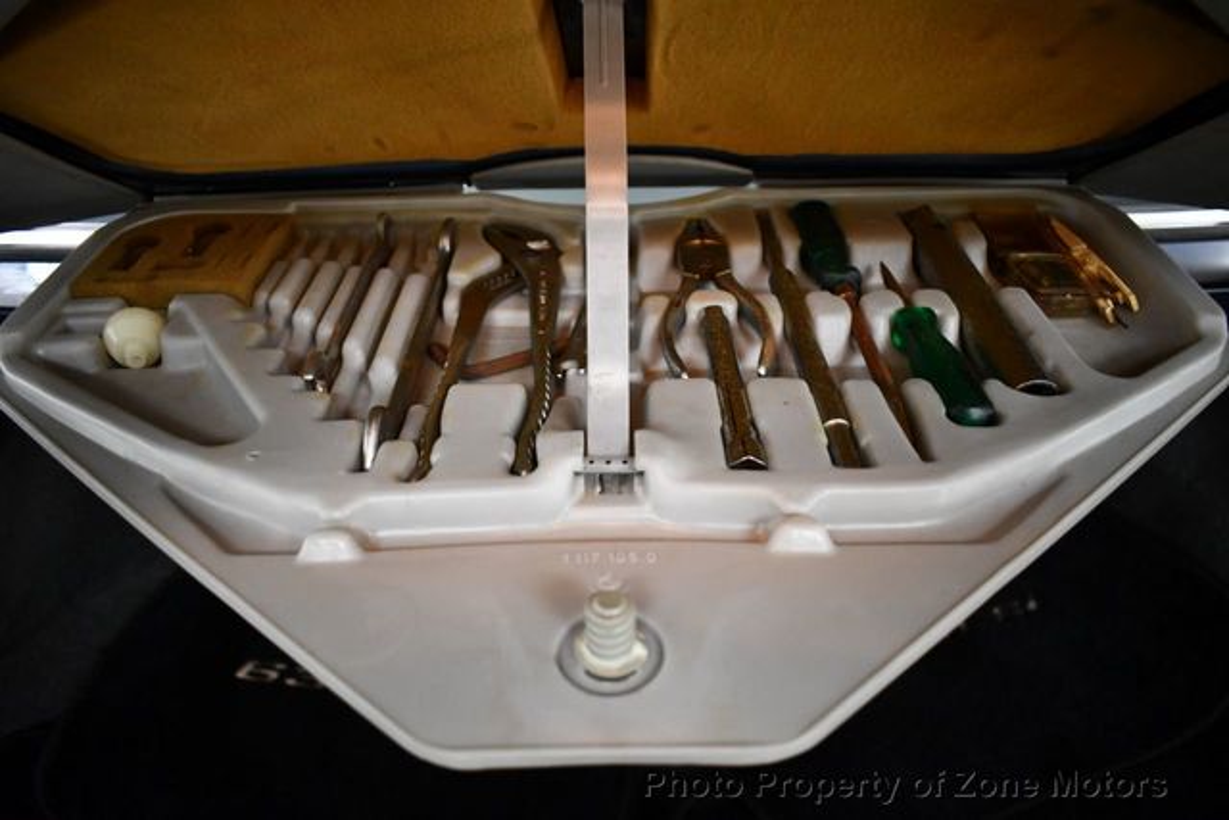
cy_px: 410
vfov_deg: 48.0
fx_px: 922
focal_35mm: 27
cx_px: 614
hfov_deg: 67.4
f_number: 3.5
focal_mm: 18
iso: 1800
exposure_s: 1/125
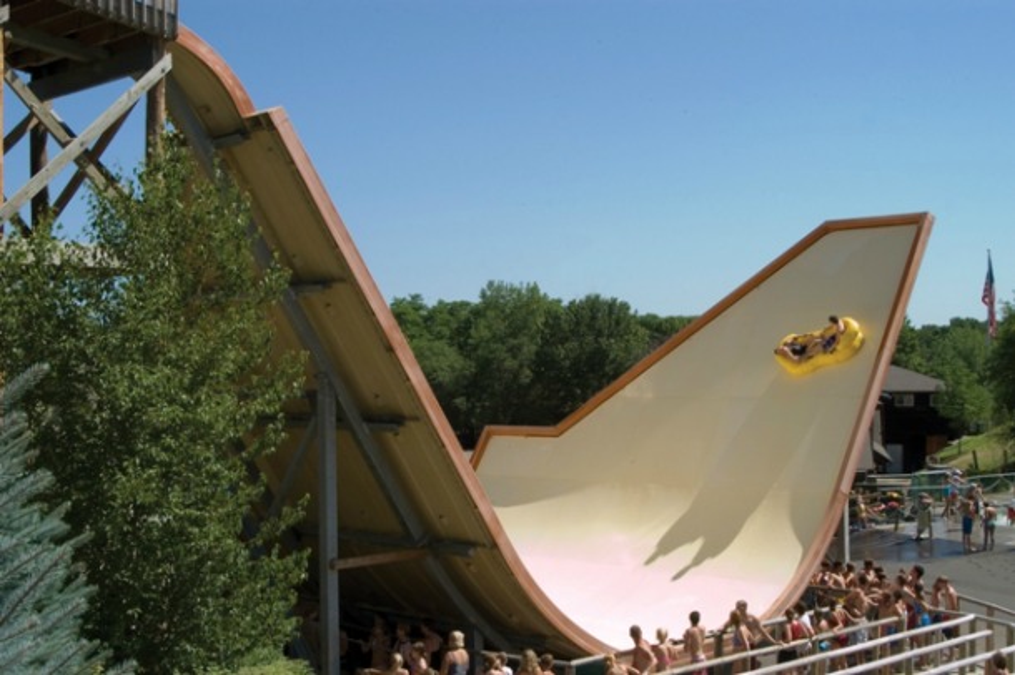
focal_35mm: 48
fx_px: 1353
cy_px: 338
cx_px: 508
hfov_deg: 41.1
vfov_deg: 28.0
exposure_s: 1/60
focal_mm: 32
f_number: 16
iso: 200
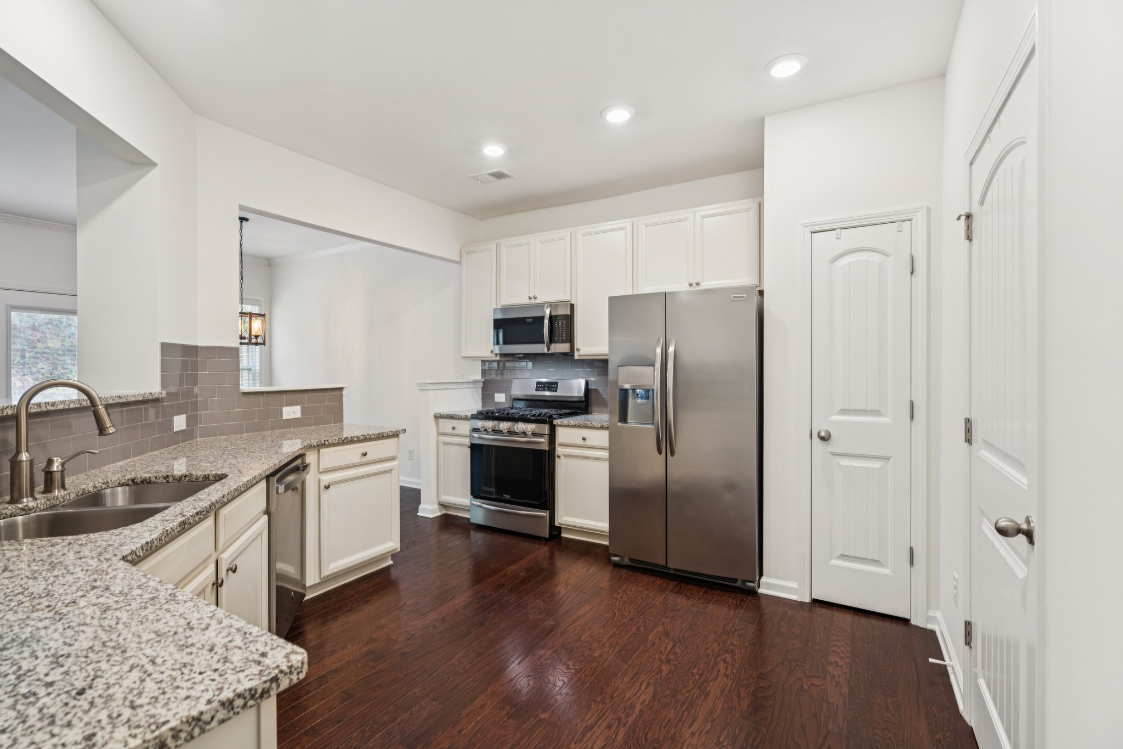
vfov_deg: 73.7
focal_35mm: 16
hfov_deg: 96.7
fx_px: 499
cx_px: 562
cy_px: 374
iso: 400
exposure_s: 1/30
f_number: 5.6
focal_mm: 16
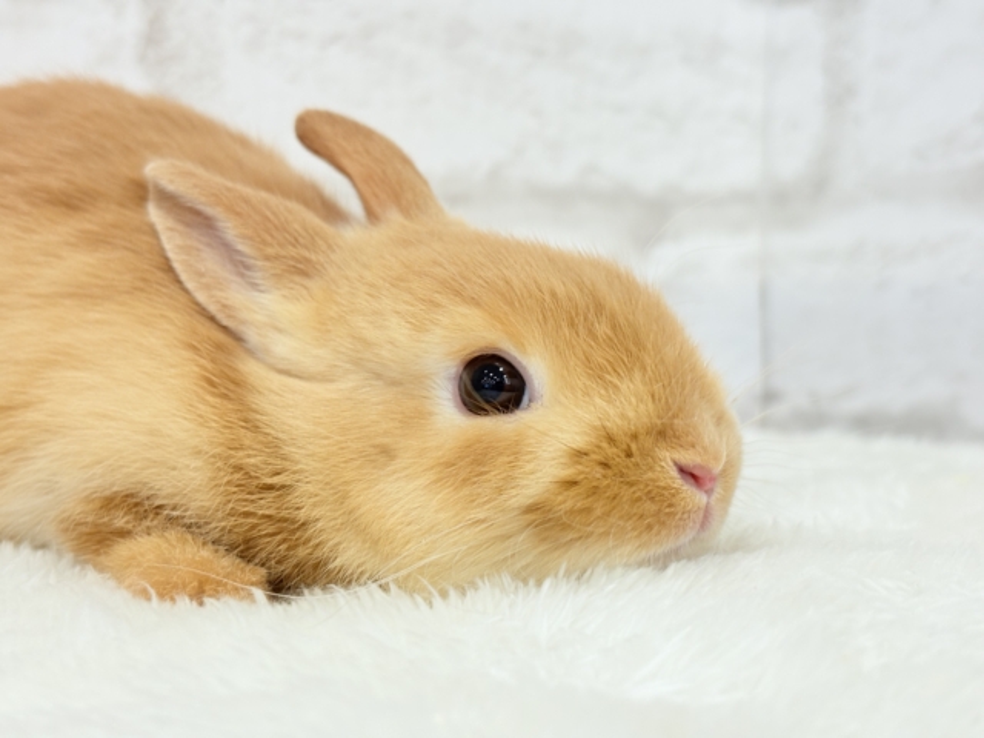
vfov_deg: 28.0
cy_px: 369
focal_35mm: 52
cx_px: 492
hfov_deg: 36.8
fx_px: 1478
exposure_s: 1/50
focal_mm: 5.96
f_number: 1.6
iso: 40
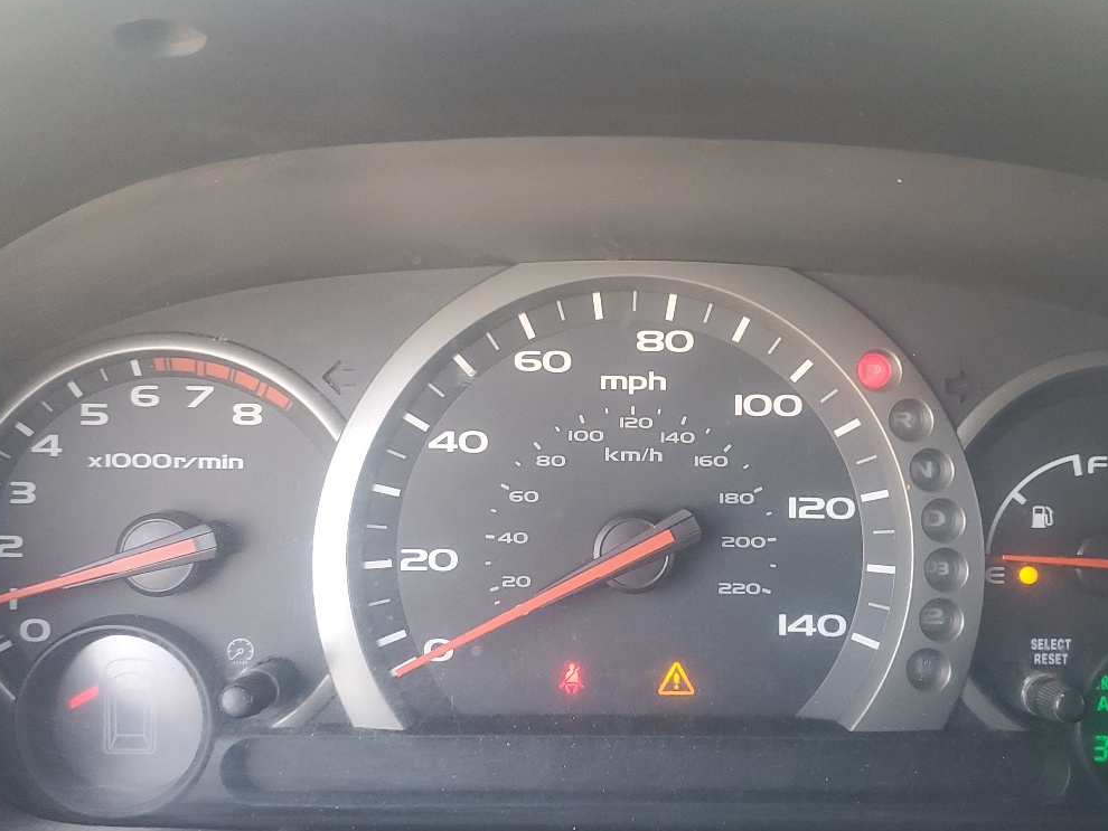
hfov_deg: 44.7
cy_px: 481
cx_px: 636
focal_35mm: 42
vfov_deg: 34.3
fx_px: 1345
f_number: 1.5
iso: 82
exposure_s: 1/60.2
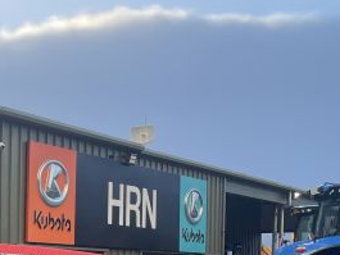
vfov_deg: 14.6
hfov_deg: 18.3
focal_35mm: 98
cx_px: -132
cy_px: 309
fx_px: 963
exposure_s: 1/575
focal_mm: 4.2
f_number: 1.6
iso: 32
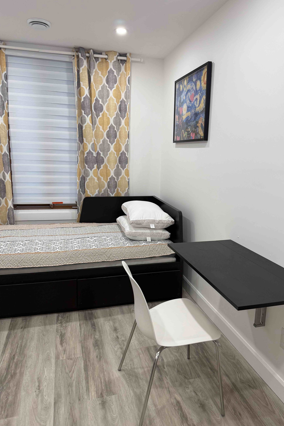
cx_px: 151
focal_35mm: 25
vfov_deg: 71.5
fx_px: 296
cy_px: 213
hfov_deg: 51.3
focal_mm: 6.76
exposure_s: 1/120
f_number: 1.78
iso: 125
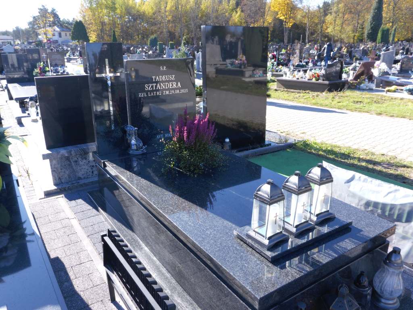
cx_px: 206
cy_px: 155
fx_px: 334
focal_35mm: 28
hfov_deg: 63.4
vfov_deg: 49.7
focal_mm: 4.9
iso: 80
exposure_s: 1/200
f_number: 3.3
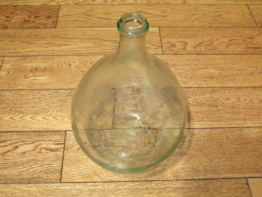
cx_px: 131
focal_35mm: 37
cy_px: 98
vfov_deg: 38.7
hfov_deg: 50.1
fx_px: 280
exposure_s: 1/17
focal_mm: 6.6
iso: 750
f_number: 3.3
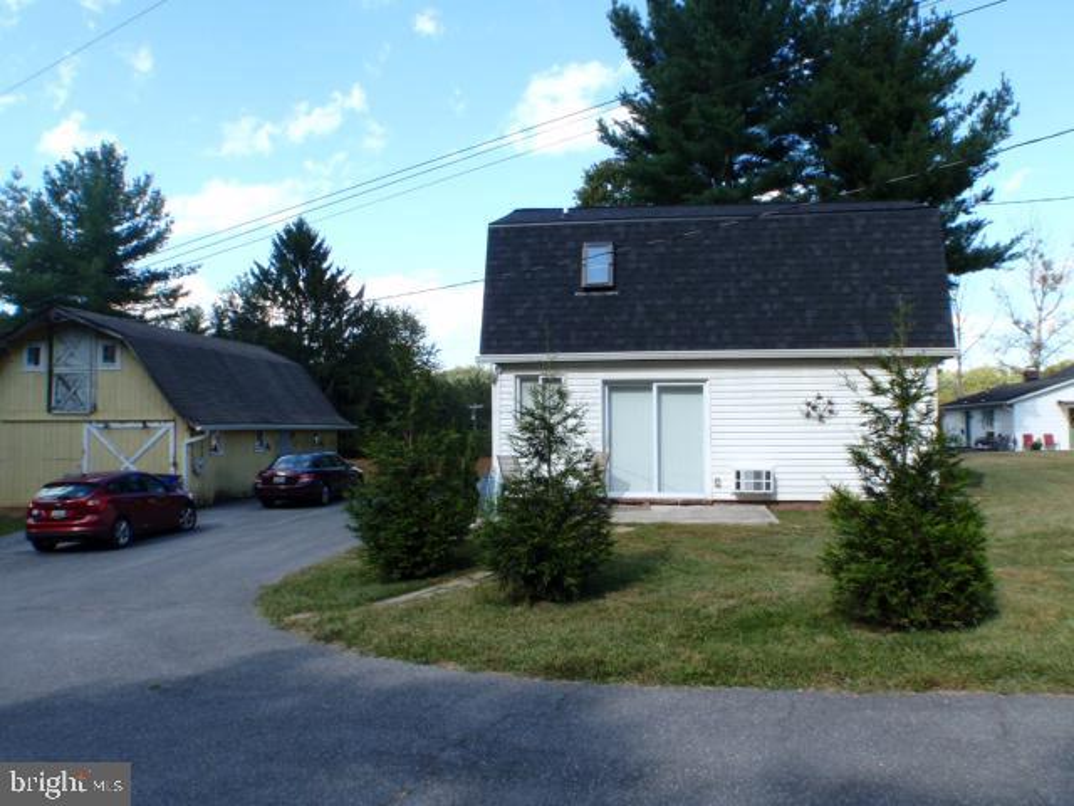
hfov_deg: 63.4
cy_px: 403
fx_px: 869
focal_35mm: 28
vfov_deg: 49.7
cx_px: 537
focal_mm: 5
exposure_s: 1/125
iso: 64
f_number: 5
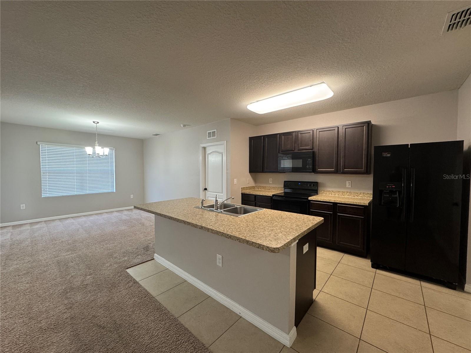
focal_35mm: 14
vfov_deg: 85.7
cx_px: 236
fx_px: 190
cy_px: 176
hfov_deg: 102.1
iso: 200
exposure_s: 1/60
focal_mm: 2.22
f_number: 2.2
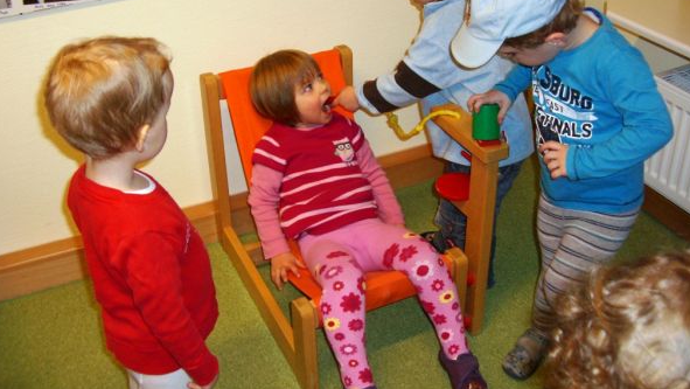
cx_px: 344
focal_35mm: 42
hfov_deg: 48.3
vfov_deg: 28.2
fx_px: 769
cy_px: 132
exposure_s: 1/60
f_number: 2.8
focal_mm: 7.9
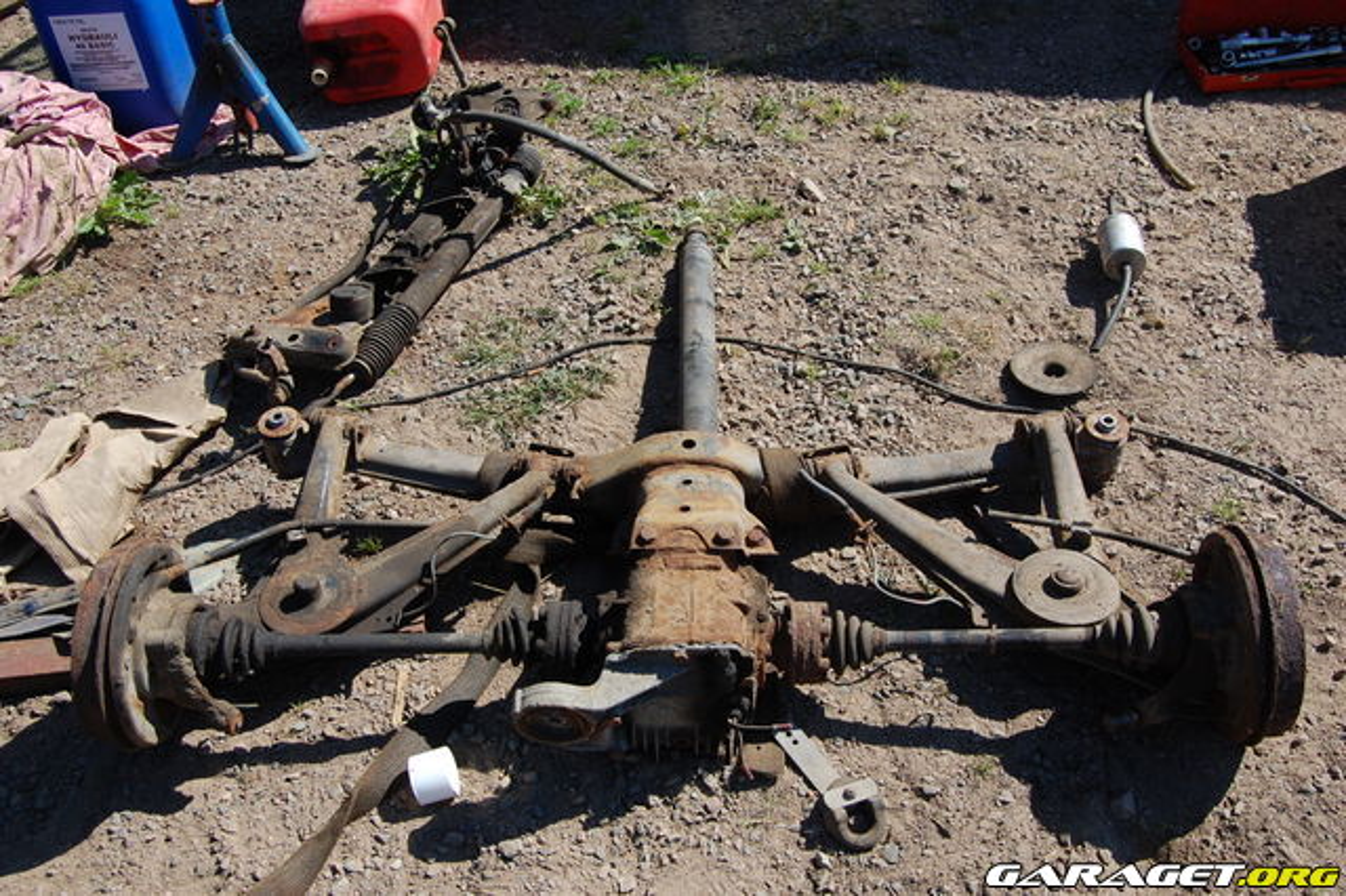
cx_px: 673
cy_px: 448
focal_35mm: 36
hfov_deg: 53.2
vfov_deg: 36.8
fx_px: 1345
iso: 200
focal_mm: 24
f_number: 8
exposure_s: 1/250
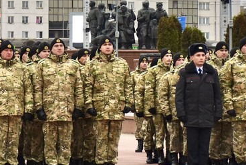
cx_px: 27
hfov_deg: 7.9
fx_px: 1773
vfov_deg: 5.3
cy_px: 49
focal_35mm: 259
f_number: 5
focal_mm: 62
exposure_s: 1/500
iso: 560
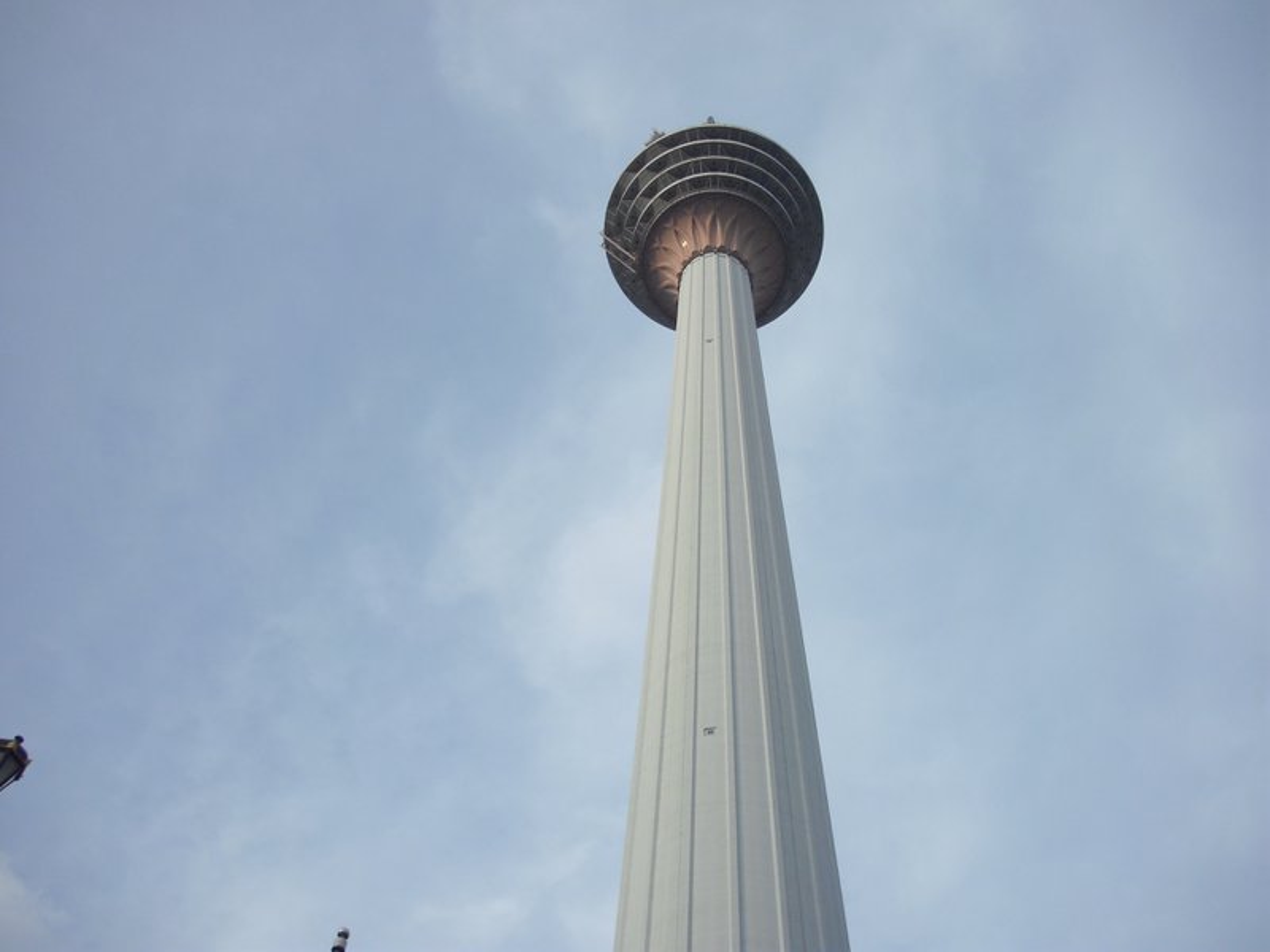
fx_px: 1394
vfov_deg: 37.7
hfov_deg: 49.0
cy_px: 476
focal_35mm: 38
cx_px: 635
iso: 100
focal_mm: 6.2
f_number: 8
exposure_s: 1/320
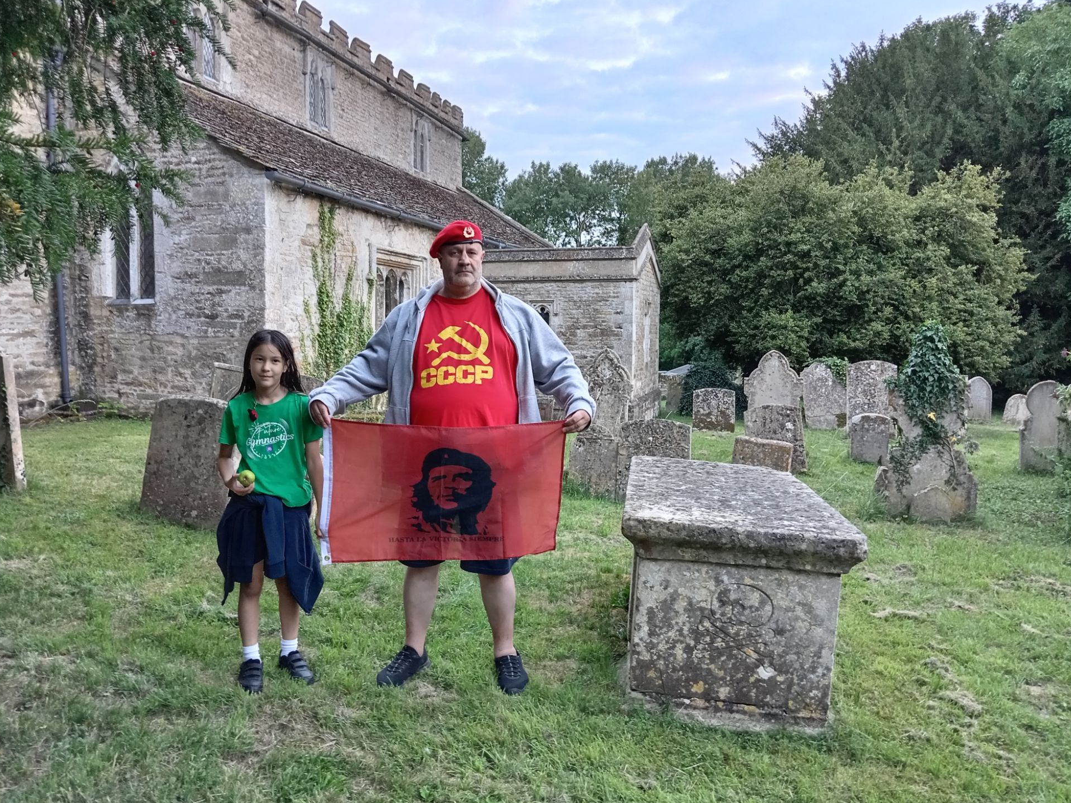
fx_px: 835
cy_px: 397
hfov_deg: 65.3
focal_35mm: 27
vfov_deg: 51.3
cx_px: 530
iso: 360
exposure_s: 1/24
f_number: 1.8
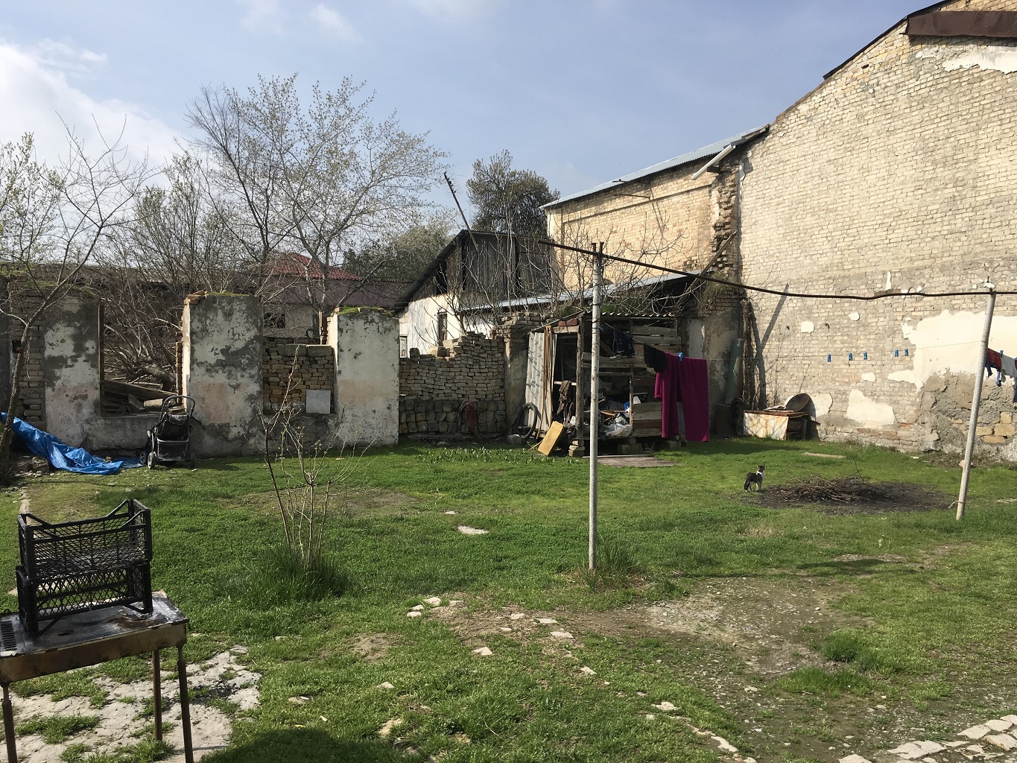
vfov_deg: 48.2
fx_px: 852
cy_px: 382
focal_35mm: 29
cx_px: 508
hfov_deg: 61.7
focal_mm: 4.15
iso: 25
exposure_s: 1/1709
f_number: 2.2
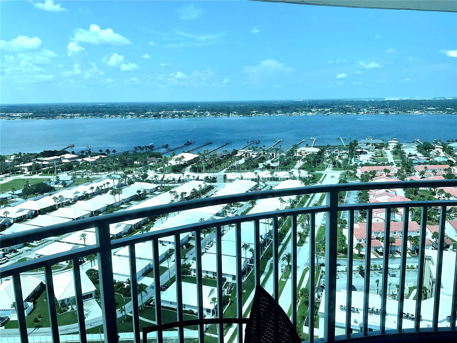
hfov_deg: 61.7
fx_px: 383
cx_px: 228
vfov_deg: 48.2
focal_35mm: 29
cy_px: 172
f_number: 1.8
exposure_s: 1/1342
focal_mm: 3
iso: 16
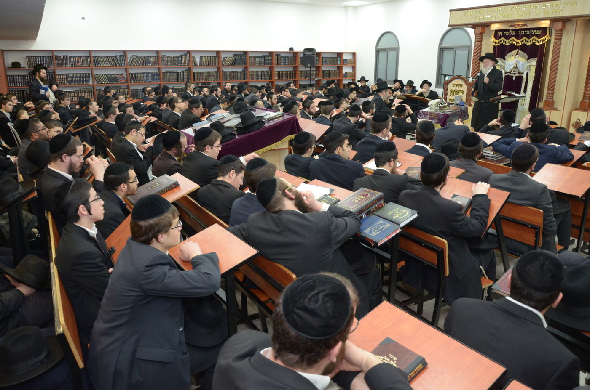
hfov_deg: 67.5
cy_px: 195
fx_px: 442
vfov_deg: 47.7
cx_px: 295
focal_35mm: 27
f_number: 5.6
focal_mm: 18
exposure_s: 1/60
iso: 1000
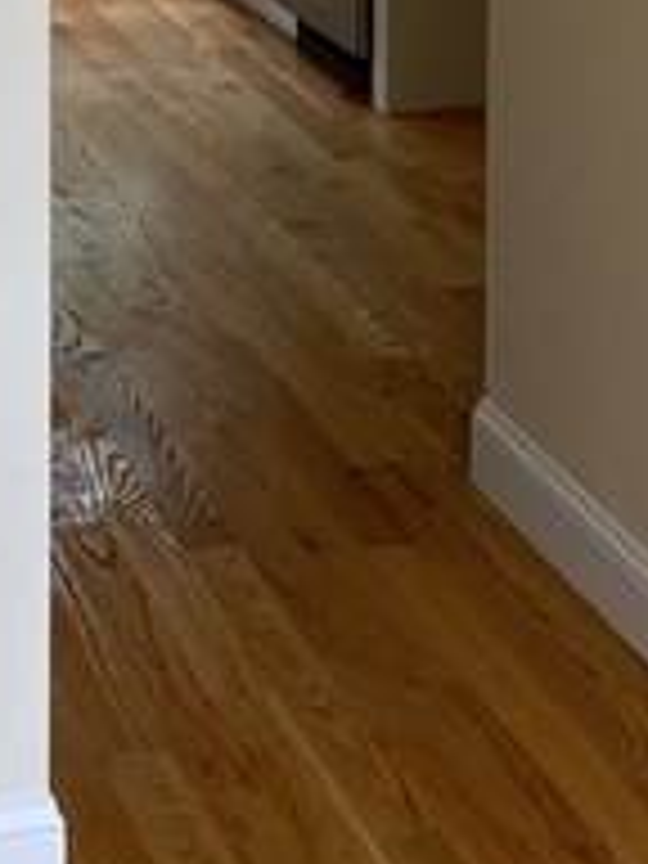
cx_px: 9
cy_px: -230
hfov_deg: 14.0
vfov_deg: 17.8
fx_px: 2596
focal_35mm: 104
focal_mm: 4.25
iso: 64
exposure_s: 1/122
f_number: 1.8
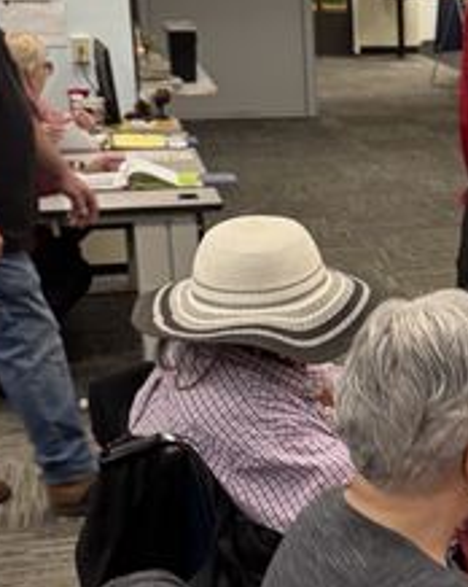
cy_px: 312
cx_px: 551
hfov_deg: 17.1
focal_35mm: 86
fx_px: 1491
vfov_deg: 22.2
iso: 250
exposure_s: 1/60
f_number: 1.78
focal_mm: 6.76
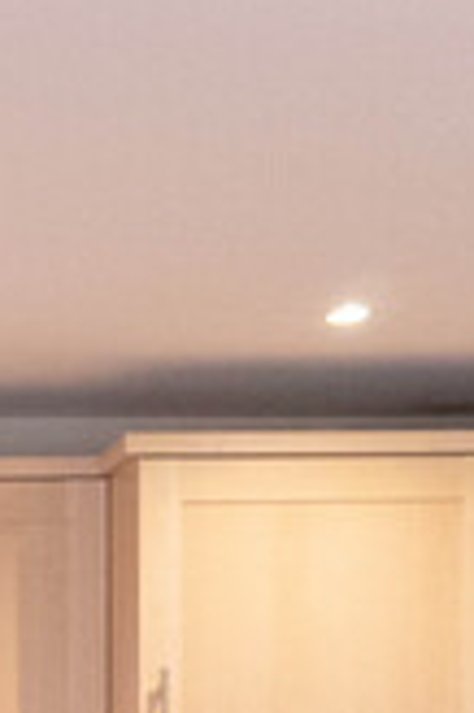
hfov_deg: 8.6
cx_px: -474
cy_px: 1046
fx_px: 2969
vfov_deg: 13.0
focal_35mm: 150
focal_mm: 16
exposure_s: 1/100
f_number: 3.5
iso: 1600
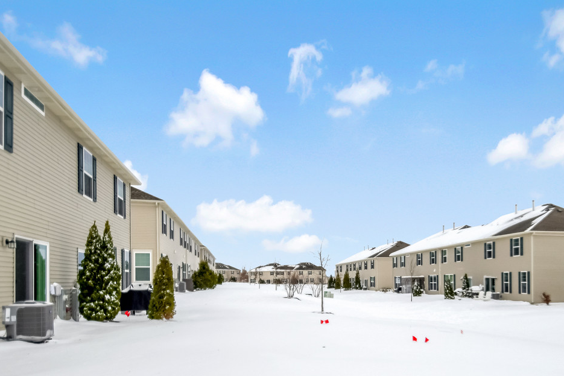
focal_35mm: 26
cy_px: 240
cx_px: 375
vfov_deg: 49.0
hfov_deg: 67.6
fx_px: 407
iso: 400
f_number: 8
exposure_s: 1/5000
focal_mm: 10
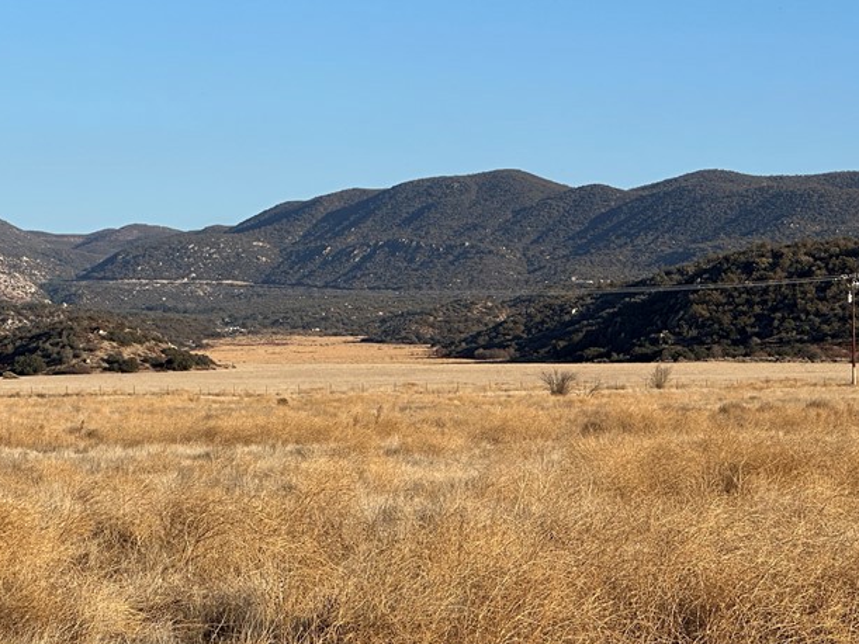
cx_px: 572
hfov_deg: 15.3
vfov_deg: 11.5
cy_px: 326
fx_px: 3201
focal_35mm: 129
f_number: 2.8
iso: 32
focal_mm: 9
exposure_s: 1/708
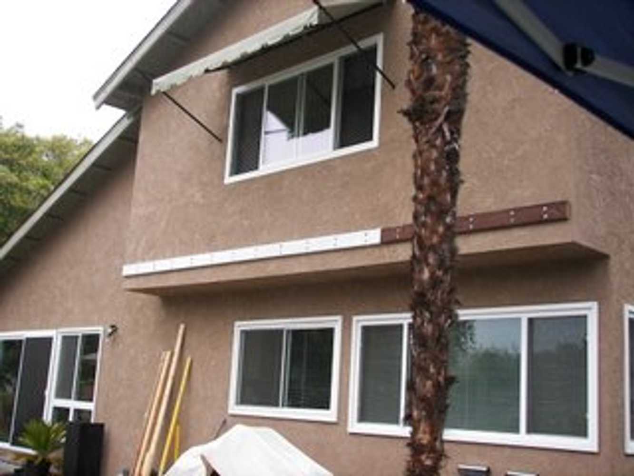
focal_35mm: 45
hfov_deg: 42.1
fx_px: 824
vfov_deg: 32.2
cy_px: 238
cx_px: 317
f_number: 2.8
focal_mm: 7.4
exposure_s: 1/100
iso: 50
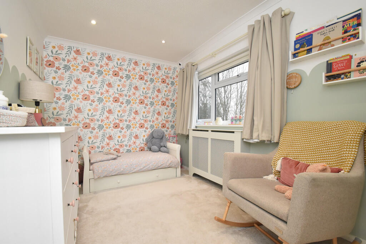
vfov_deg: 77.3
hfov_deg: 100.4
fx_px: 153
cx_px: 183
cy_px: 122
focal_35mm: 15
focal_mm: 10
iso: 1600
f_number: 9
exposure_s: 1/60
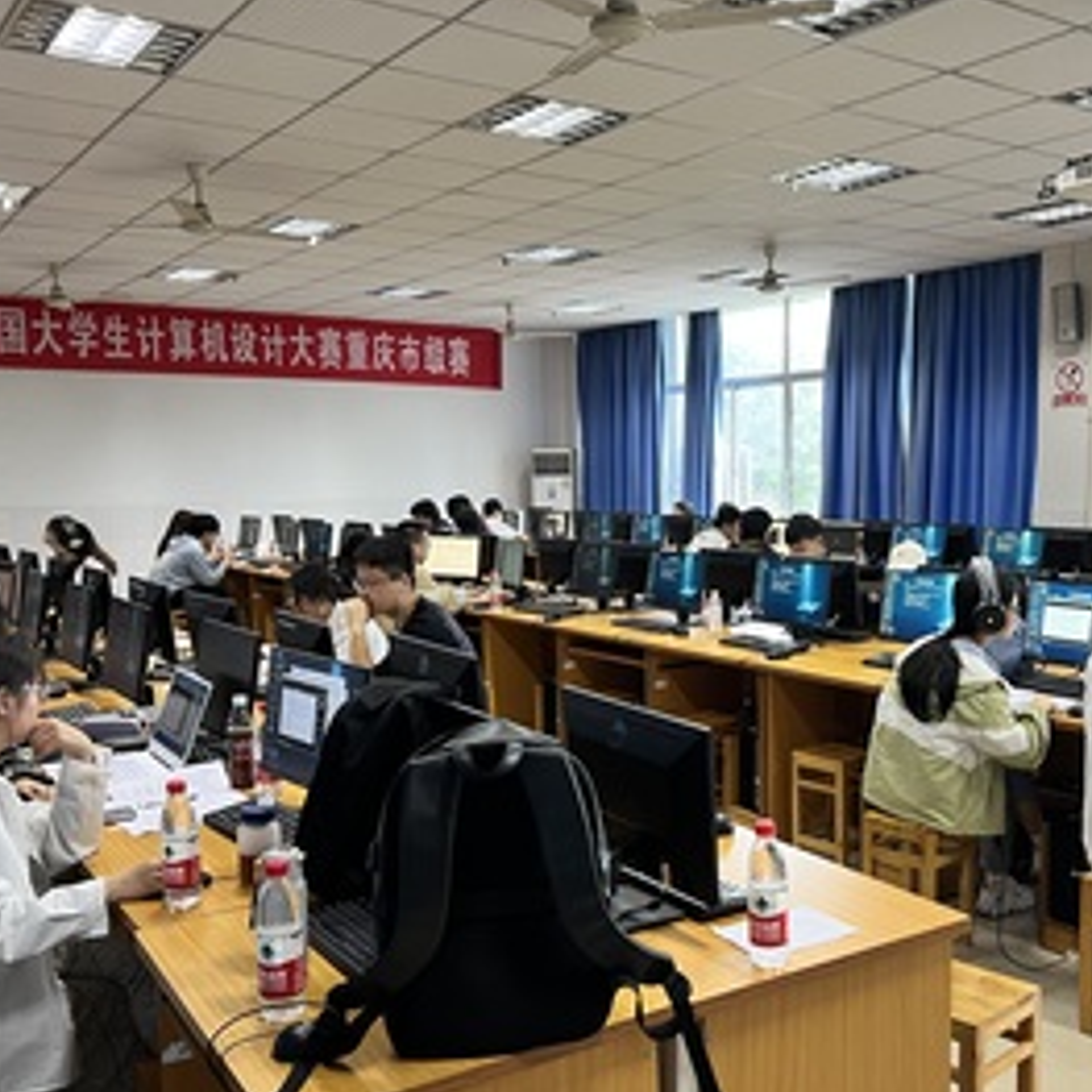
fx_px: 1249
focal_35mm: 35
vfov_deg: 47.2
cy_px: 569
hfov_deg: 46.7
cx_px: 698
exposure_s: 1/50
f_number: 1.5
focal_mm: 5.7
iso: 160
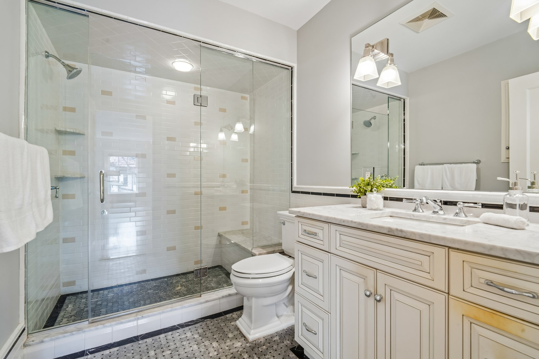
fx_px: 240
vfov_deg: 73.7
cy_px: 180
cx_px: 270
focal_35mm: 16
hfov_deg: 96.7
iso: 400
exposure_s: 1/5
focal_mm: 16
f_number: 8
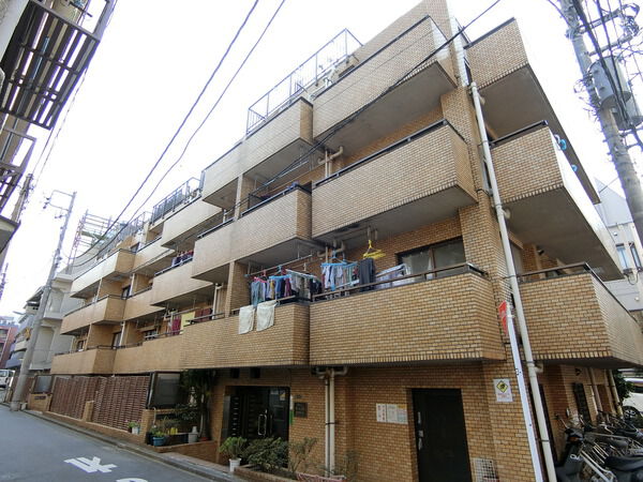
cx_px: 322
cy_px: 241
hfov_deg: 84.7
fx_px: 353
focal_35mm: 19
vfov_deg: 68.7
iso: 80
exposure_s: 1/320
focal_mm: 4.06
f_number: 2.7
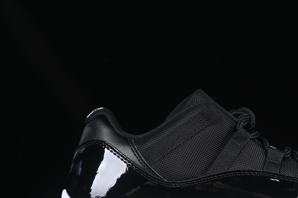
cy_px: 164
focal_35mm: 129
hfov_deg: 15.8
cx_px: 248
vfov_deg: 10.6
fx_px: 1068
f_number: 6.3
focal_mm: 50
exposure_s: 1/60
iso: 160
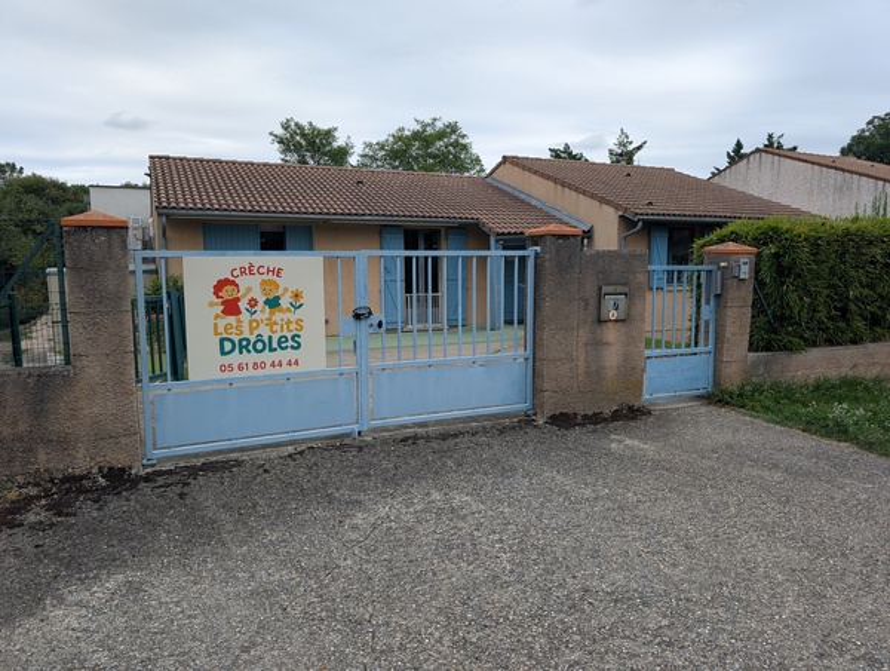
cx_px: 445
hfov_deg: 71.5
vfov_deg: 57.0
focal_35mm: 24
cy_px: 336
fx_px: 618
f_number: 1.68
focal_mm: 6.9
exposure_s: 1/446
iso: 21
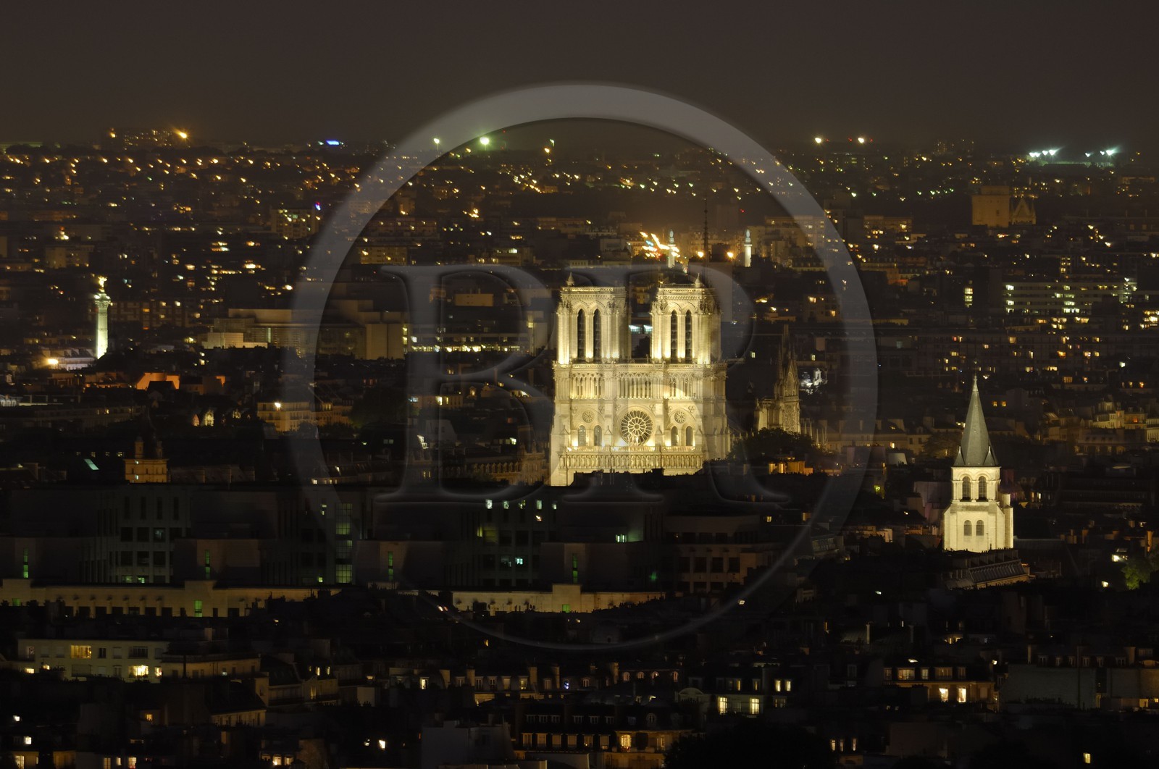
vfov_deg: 3.0
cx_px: 580
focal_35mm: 450
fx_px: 14467
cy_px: 384
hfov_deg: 4.6
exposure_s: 7.1
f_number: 5.6
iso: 100
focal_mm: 300
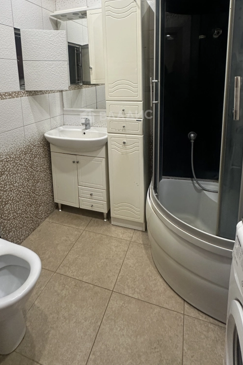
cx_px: 117
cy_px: 115
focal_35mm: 21
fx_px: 213
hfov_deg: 59.5
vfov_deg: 78.0
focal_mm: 2.22
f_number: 2.2
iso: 160
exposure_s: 1/50
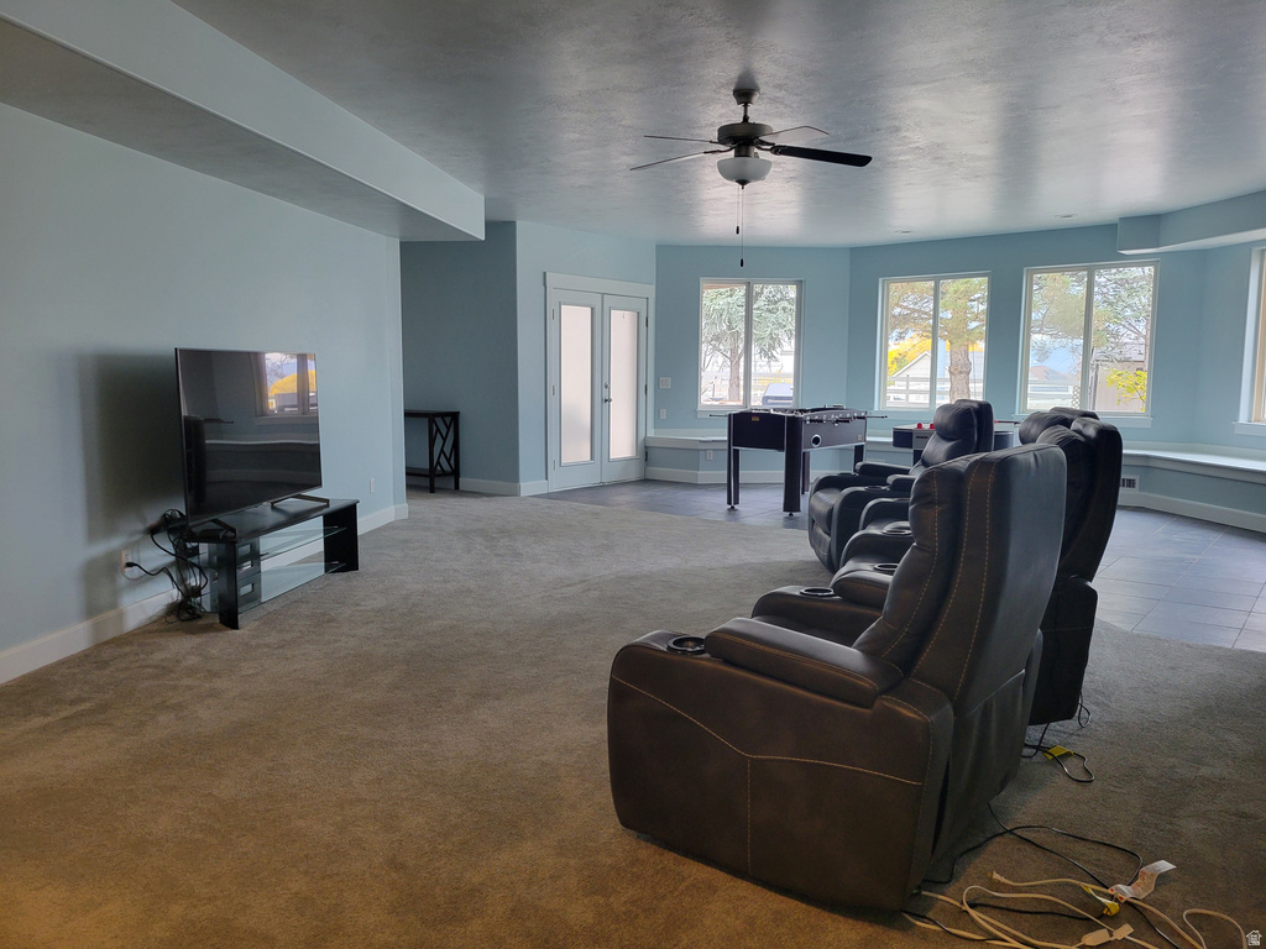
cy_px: 474
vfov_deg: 53.1
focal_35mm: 26
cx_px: 633
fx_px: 951
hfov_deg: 67.3
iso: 250
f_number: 1.8
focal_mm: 5.4
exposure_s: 1/120
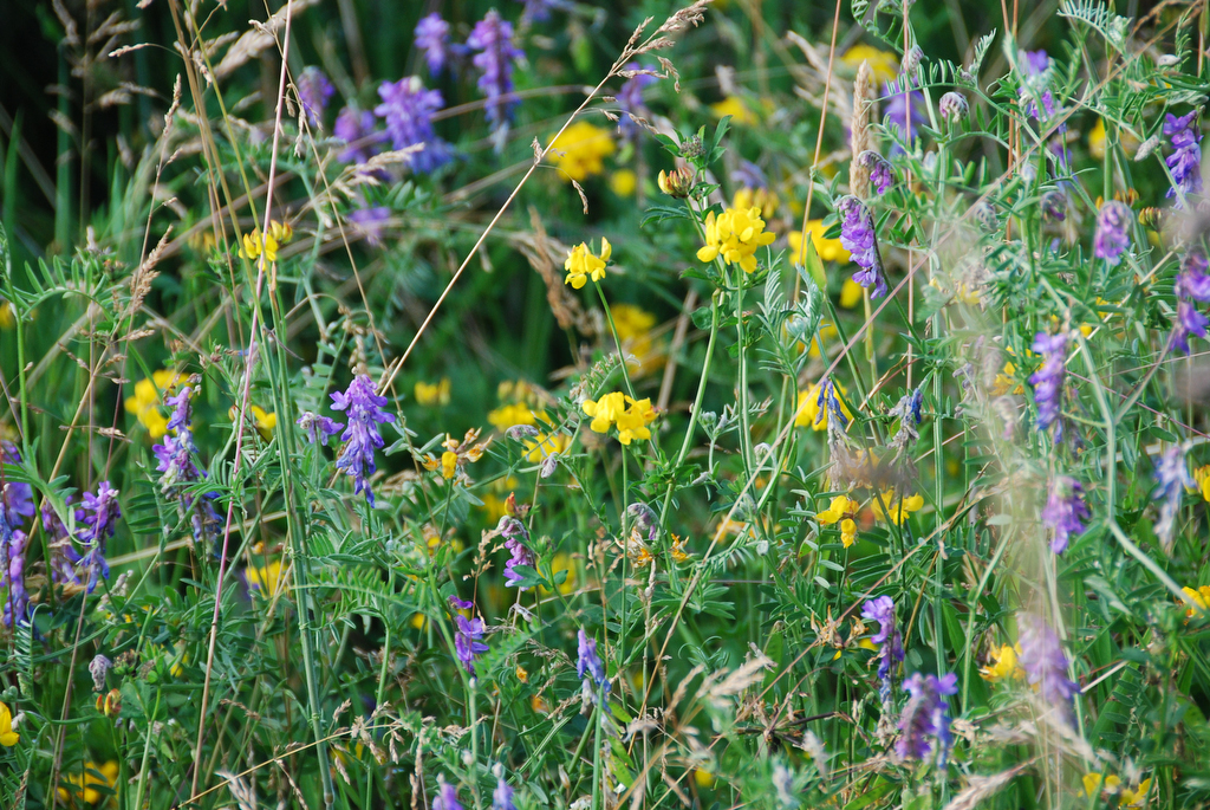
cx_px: 605
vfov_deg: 4.6
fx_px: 10093
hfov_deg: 6.9
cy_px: 405
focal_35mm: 300
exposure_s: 1/125
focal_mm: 200
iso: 360
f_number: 5.6
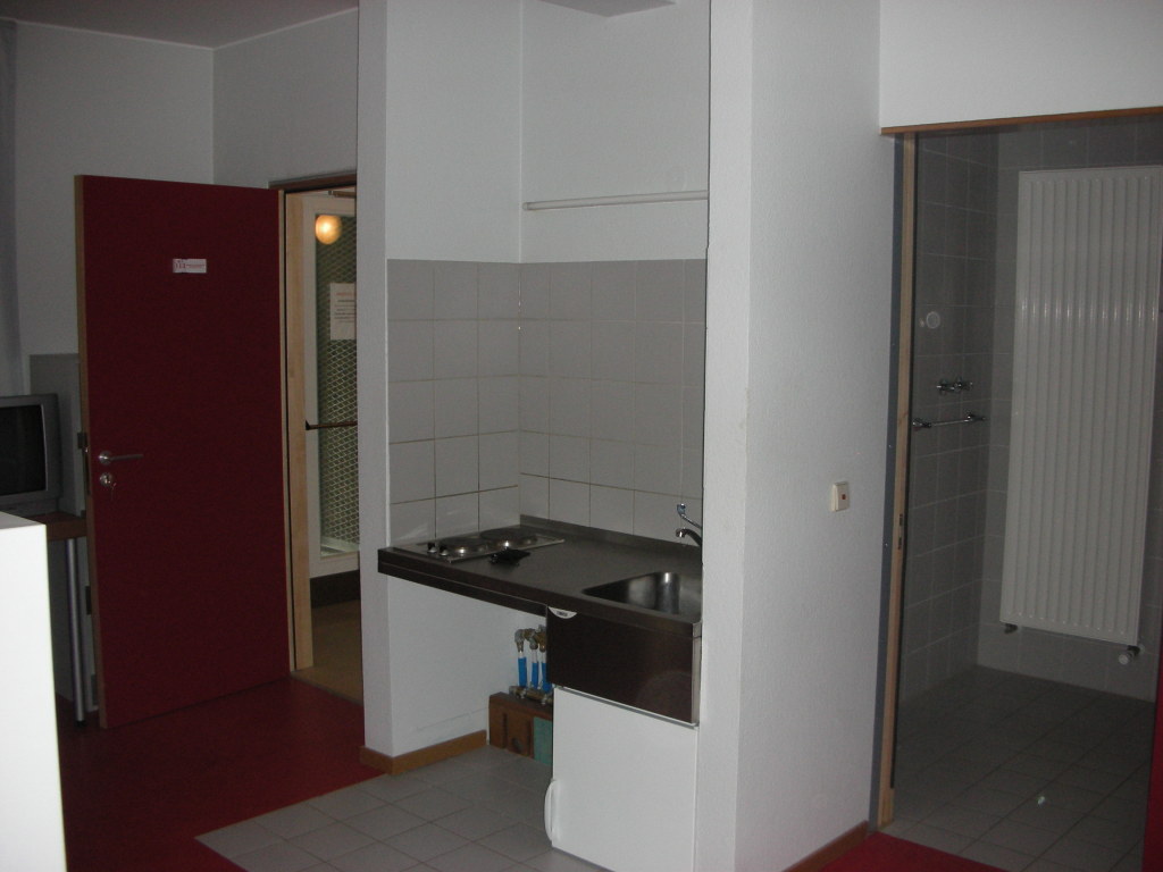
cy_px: 436
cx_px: 582
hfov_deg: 52.6
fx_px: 1176
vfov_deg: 40.7
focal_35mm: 35
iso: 136
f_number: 3
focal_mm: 5.8
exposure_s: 1/60.1
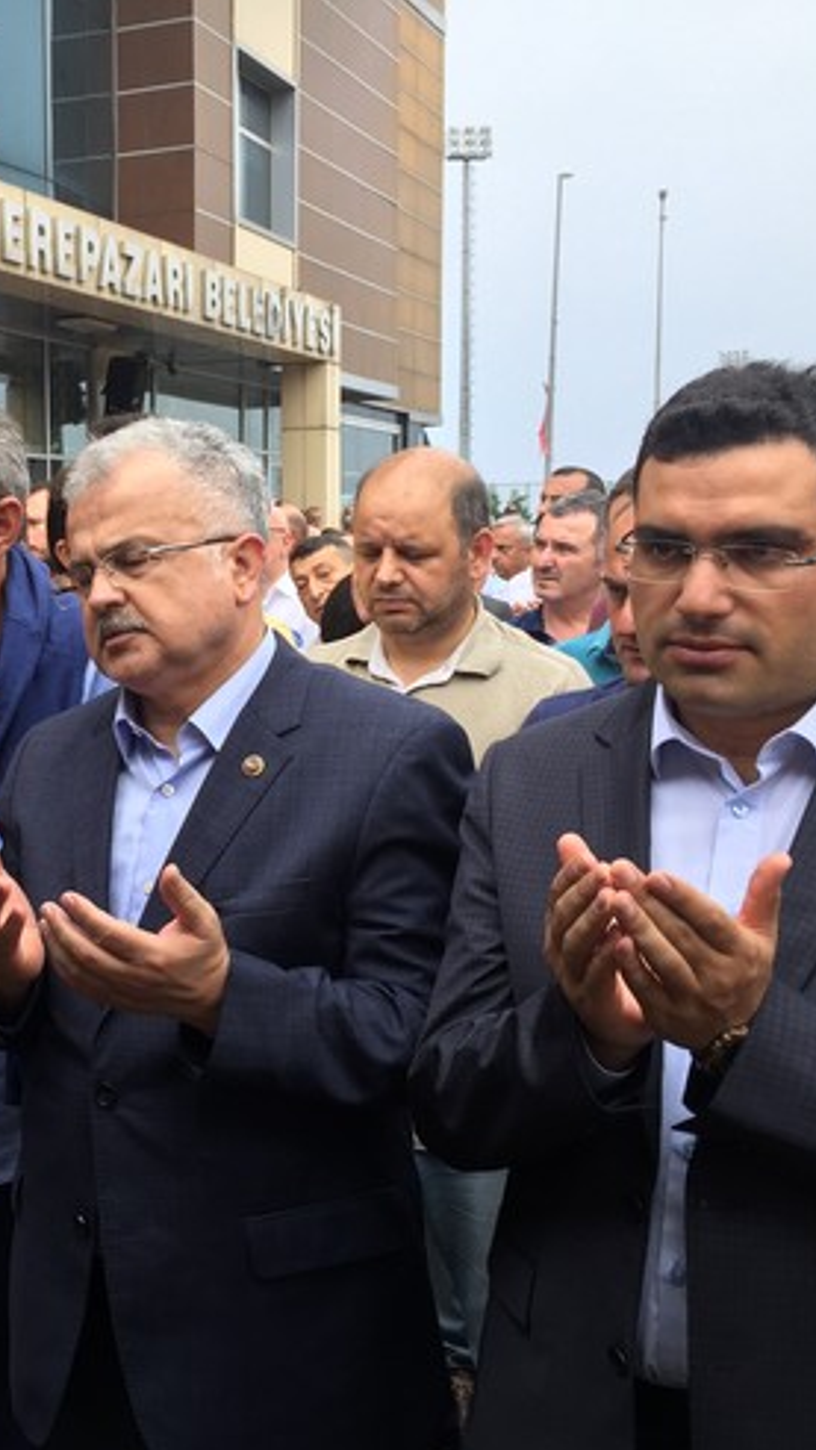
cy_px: 737
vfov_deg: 47.3
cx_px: 47
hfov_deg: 26.6
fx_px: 1653
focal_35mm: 43
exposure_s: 1/218
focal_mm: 4.15
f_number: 2.2
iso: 32
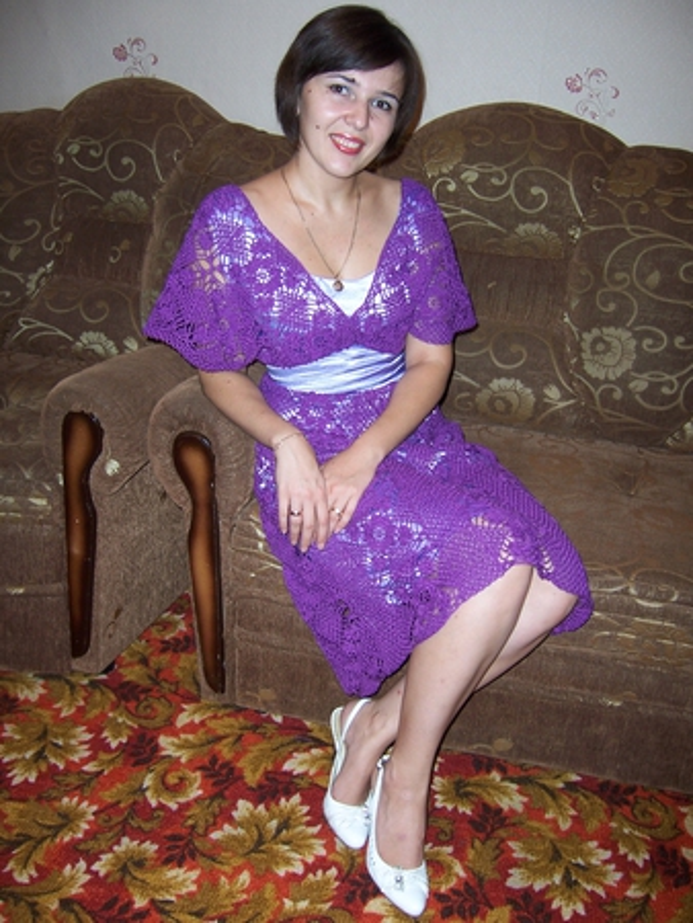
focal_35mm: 36
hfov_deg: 39.7
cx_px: 346
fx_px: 960
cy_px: 462
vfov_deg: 51.3
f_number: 2.8
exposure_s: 1/60
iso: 80
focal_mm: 6.2
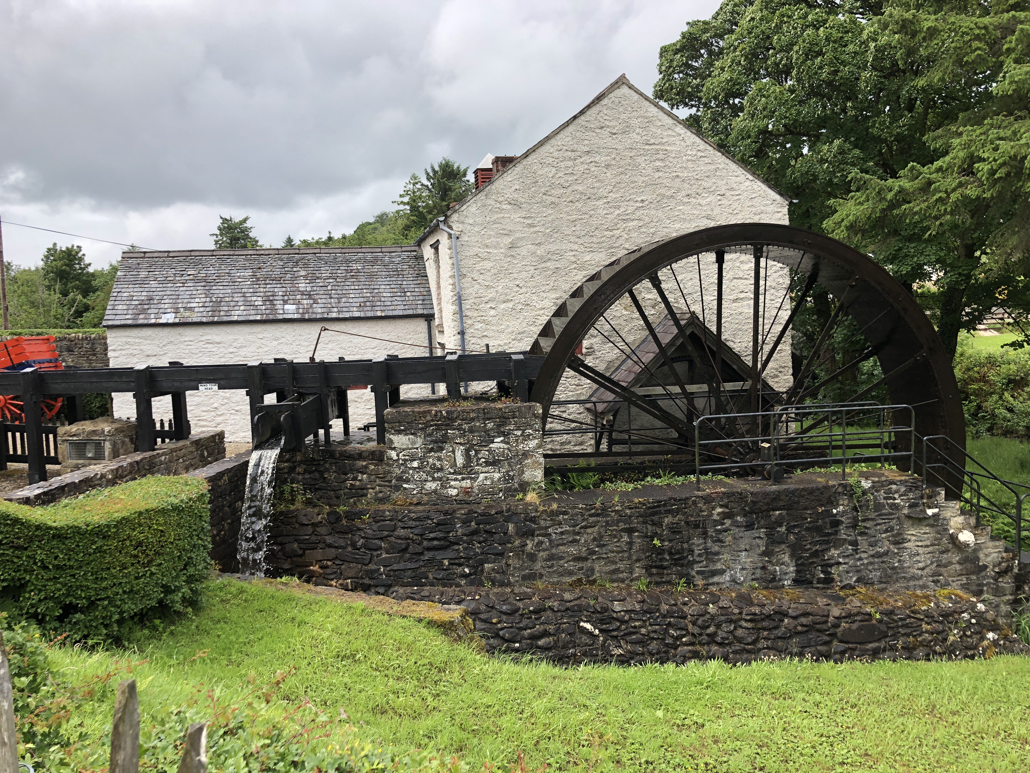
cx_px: 515
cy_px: 386
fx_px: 833
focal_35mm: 28
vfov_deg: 49.7
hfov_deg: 63.4
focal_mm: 3.99
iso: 20
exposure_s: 1/1000
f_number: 1.8
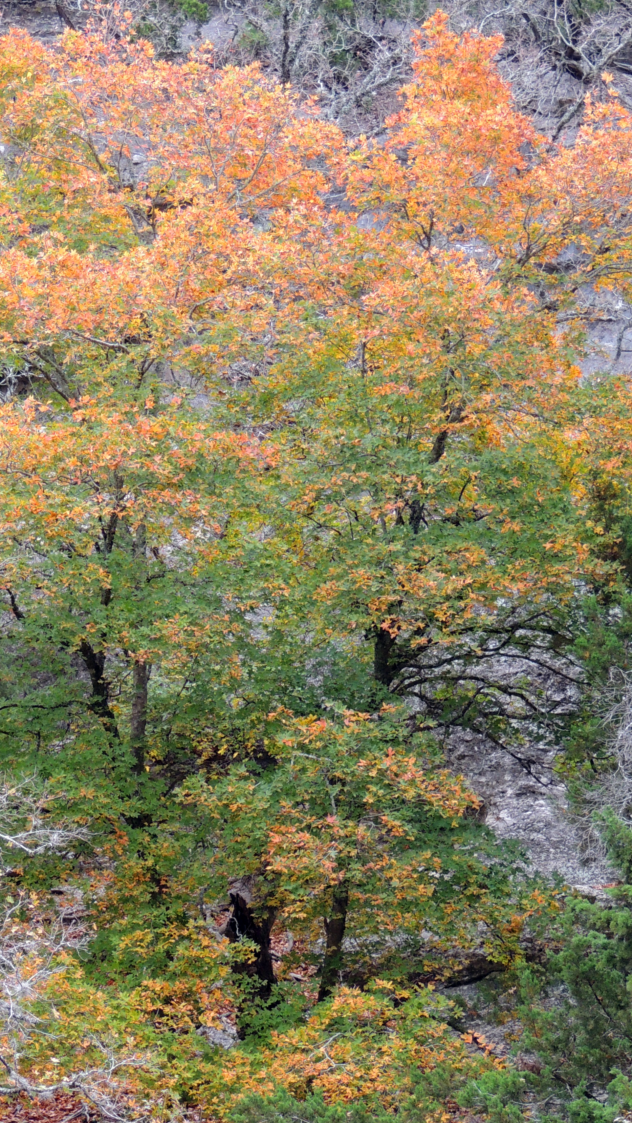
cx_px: 216
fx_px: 5900
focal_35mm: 198
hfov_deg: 6.1
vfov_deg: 10.9
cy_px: 672
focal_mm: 24
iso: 250
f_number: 4.3
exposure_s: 1/125
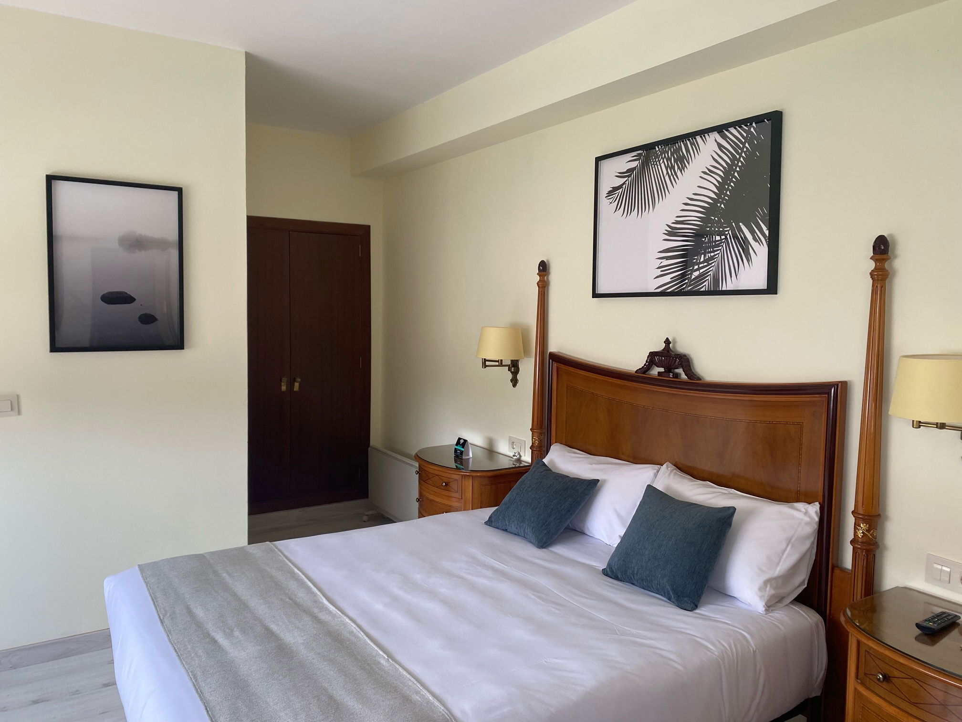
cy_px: 361
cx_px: 481
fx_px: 723
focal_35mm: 26
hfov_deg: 67.3
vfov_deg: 53.1
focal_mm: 4.25
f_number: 1.8
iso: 100
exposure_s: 1/122
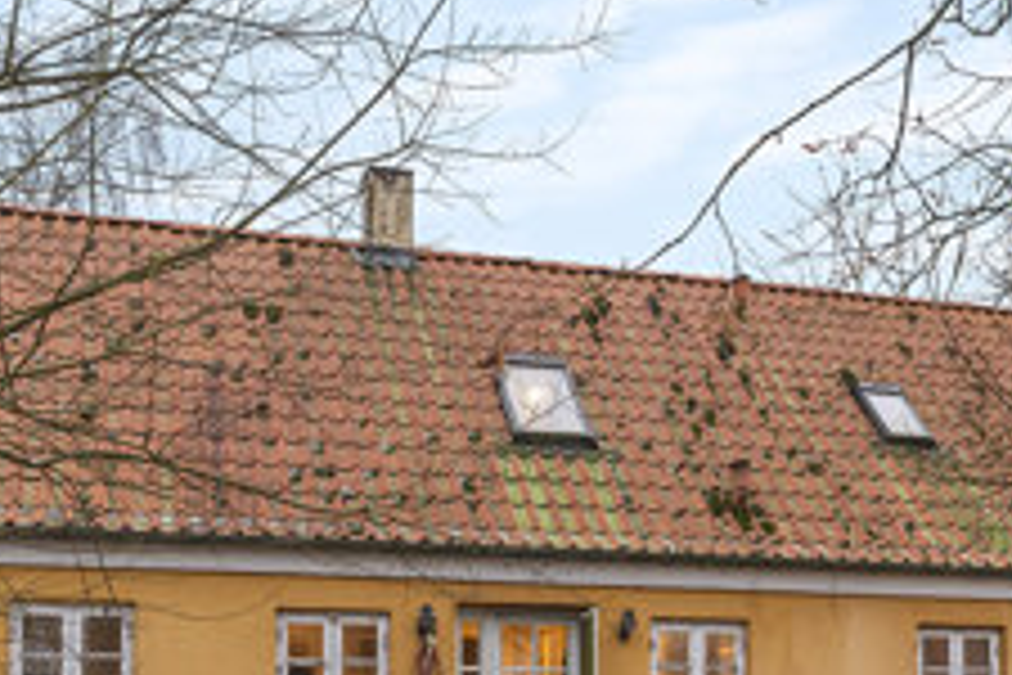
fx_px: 1349
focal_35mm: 48
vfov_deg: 26.2
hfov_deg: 41.1
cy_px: 720
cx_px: 558
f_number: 5
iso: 1000
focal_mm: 18
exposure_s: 1/200
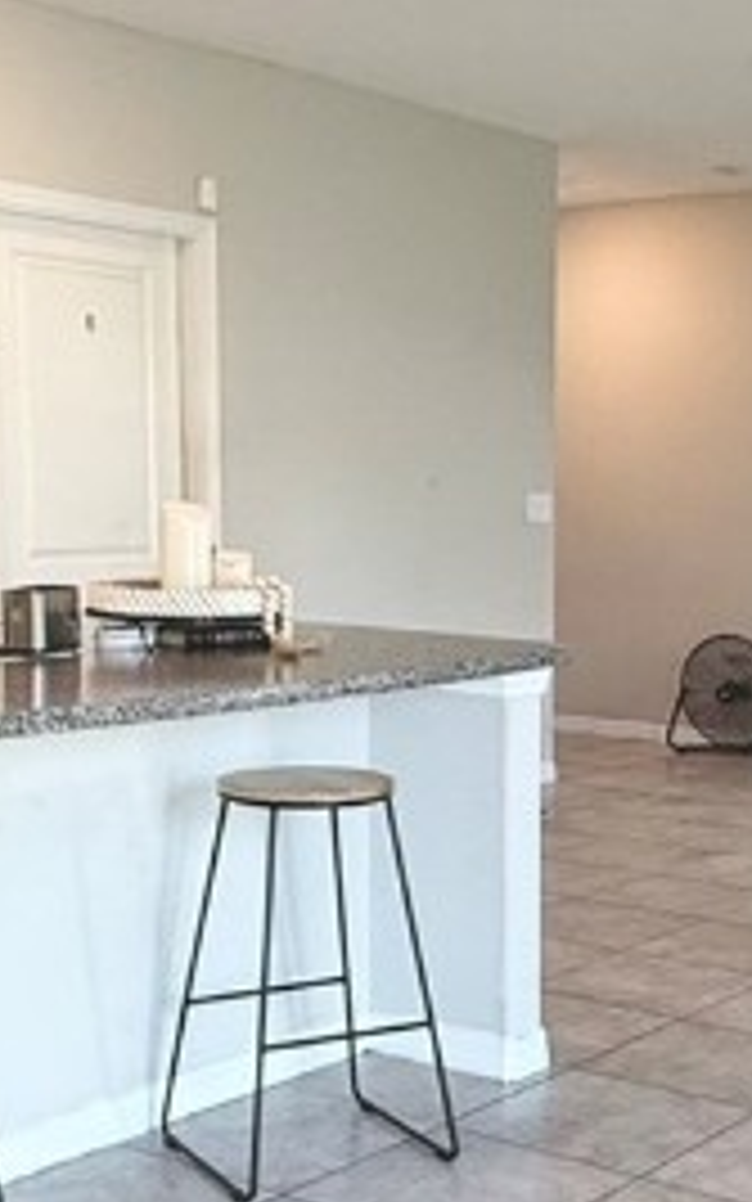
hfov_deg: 22.6
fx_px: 1868
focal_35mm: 57
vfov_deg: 35.4
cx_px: 558
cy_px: 788
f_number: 2.2
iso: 250
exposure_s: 1/120
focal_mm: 2.22
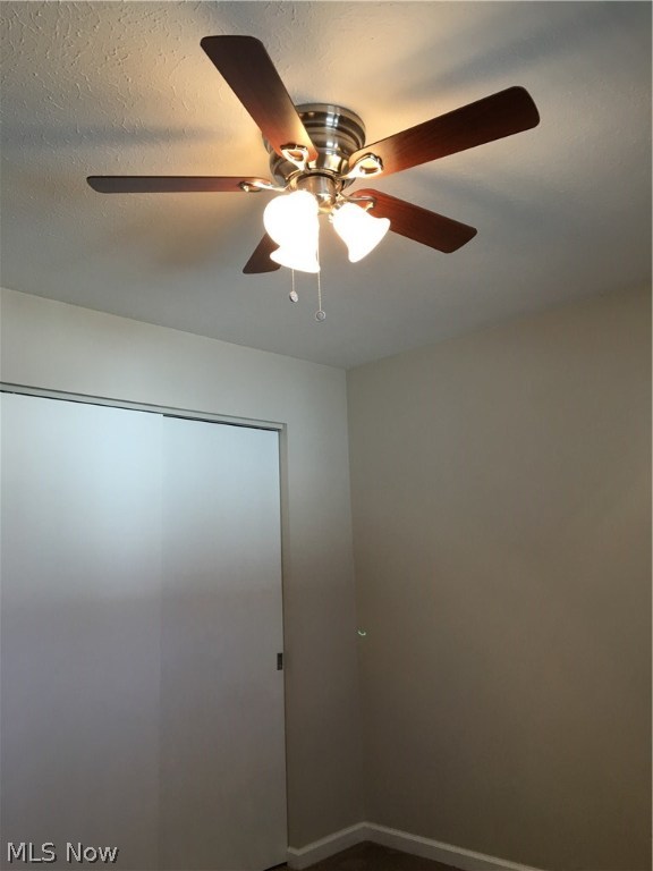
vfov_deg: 61.7
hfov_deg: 48.2
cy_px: 436
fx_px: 729
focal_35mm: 29
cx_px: 326
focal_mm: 4.15
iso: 25
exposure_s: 1/15
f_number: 2.2
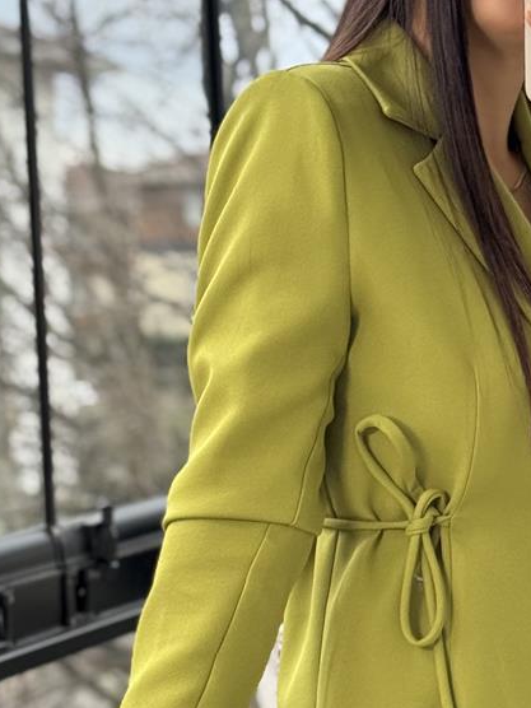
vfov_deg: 17.1
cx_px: 540
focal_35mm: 115
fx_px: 2352
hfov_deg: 12.7
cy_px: 481
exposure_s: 1/352
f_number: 1.78
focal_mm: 6.76
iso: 100
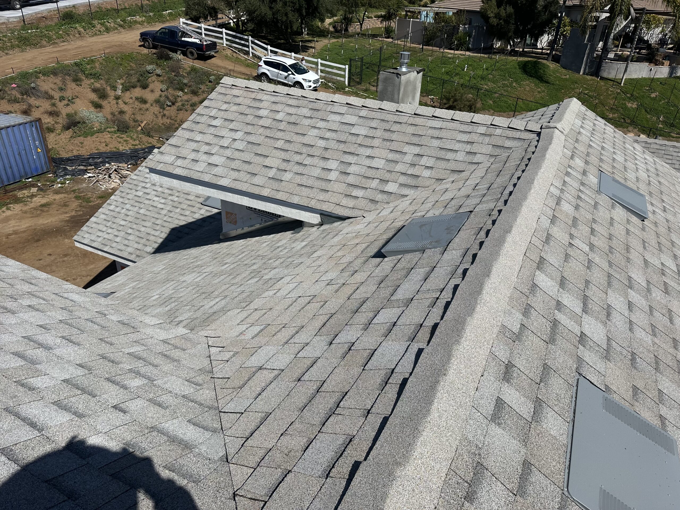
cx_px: 340
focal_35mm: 24
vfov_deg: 56.8
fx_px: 471
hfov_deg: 71.6
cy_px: 255
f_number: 1.78
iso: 80
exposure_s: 1/8197
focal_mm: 6.86
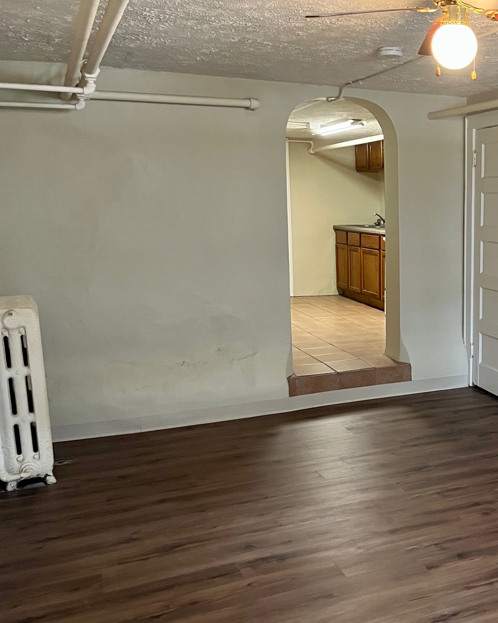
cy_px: 324
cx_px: 458
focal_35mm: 41
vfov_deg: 44.8
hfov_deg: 34.3
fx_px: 756
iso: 320
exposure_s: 1/60
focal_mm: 5.1
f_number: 1.6
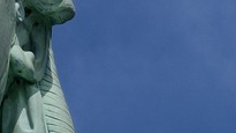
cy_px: -364
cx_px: -144
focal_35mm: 1432
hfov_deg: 1.5
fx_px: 8955
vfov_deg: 0.8
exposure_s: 1/400
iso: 200
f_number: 13
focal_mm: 175
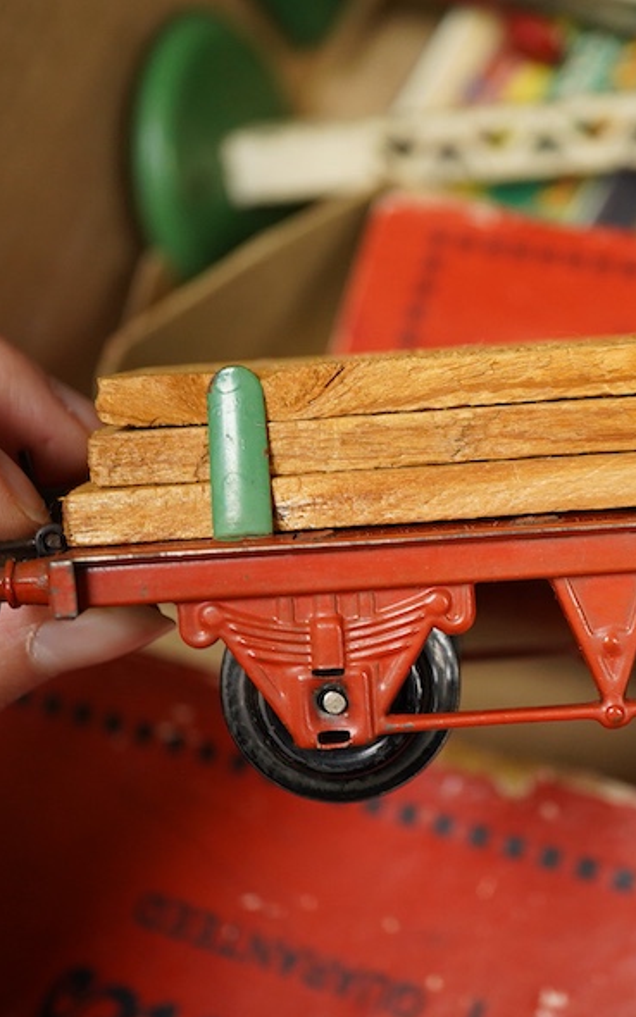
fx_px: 1940
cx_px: 534
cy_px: 514
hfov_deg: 18.4
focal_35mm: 70
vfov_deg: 29.4
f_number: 5
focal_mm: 30
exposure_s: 1/125
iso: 1250
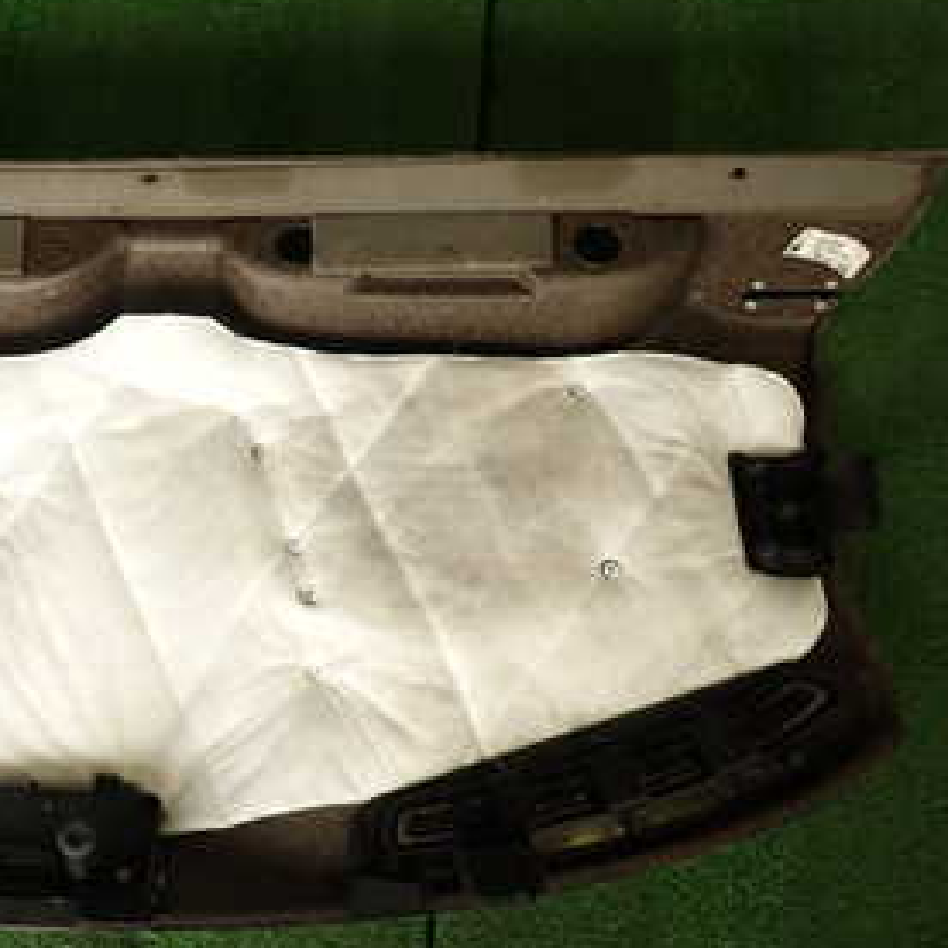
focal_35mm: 48
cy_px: 529
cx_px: 0
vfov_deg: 35.3
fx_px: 1487
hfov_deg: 32.5
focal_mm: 4.5
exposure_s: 1/60
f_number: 2
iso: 100
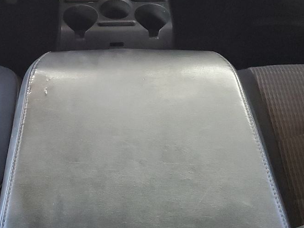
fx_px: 553
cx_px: 105
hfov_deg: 30.5
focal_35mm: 63
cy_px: 14
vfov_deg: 22.6
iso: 335
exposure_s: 1/24
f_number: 1.5
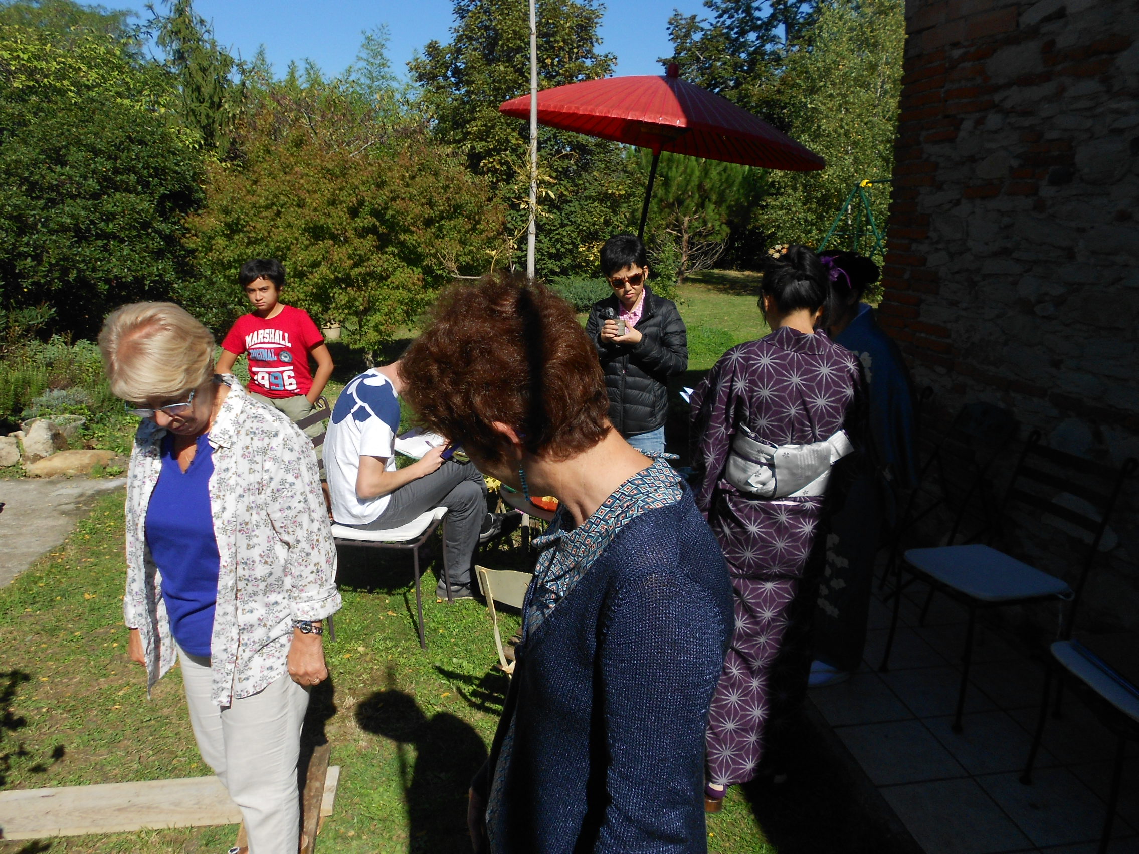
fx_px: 856
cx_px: 570
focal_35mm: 26
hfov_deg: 67.3
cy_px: 427
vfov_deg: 53.1
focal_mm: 4.6
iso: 80
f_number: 3.2
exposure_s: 1/1250
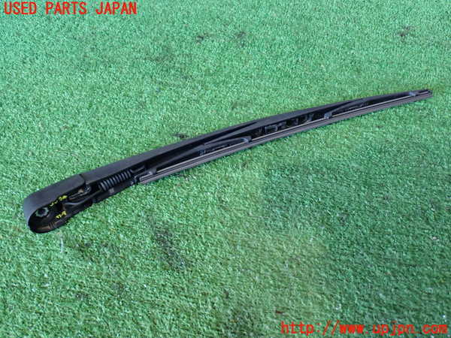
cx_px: 226
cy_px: 169
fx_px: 469
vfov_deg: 39.7
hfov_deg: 51.4
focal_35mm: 36
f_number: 2.5
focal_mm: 6.37
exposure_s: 1/40
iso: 320
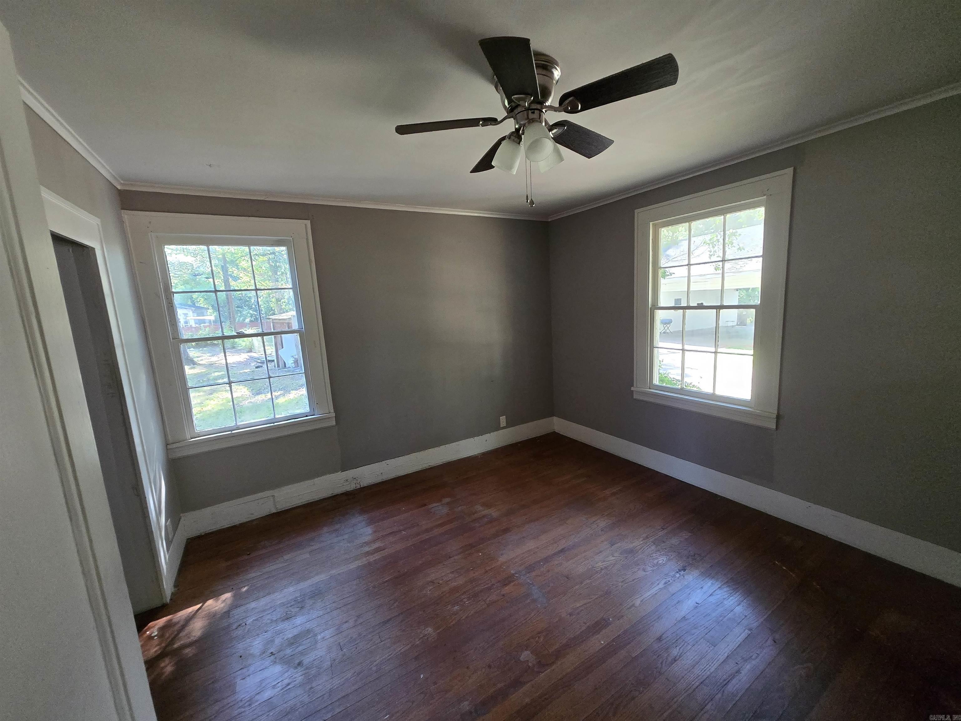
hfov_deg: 106.2
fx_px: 361
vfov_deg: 89.9
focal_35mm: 13
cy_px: 360
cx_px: 480
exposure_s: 1/60
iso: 250
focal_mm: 1.7
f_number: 2.2
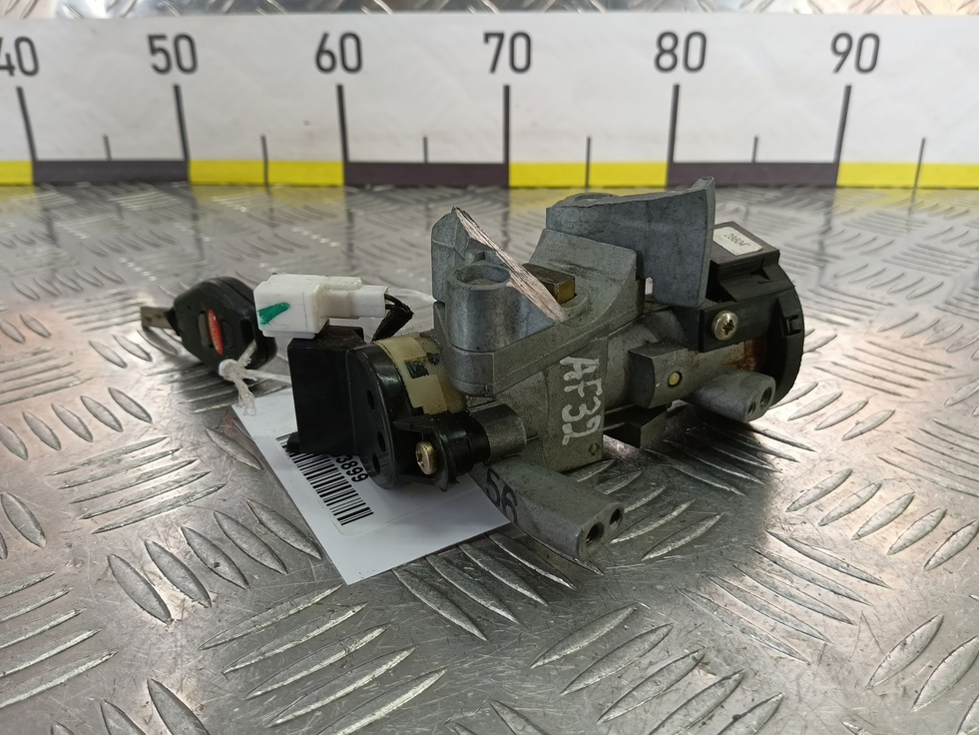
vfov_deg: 56.8
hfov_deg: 71.6
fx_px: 679
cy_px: 365
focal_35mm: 24
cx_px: 497
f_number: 1.6
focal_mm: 4.11
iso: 133
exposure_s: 1/100
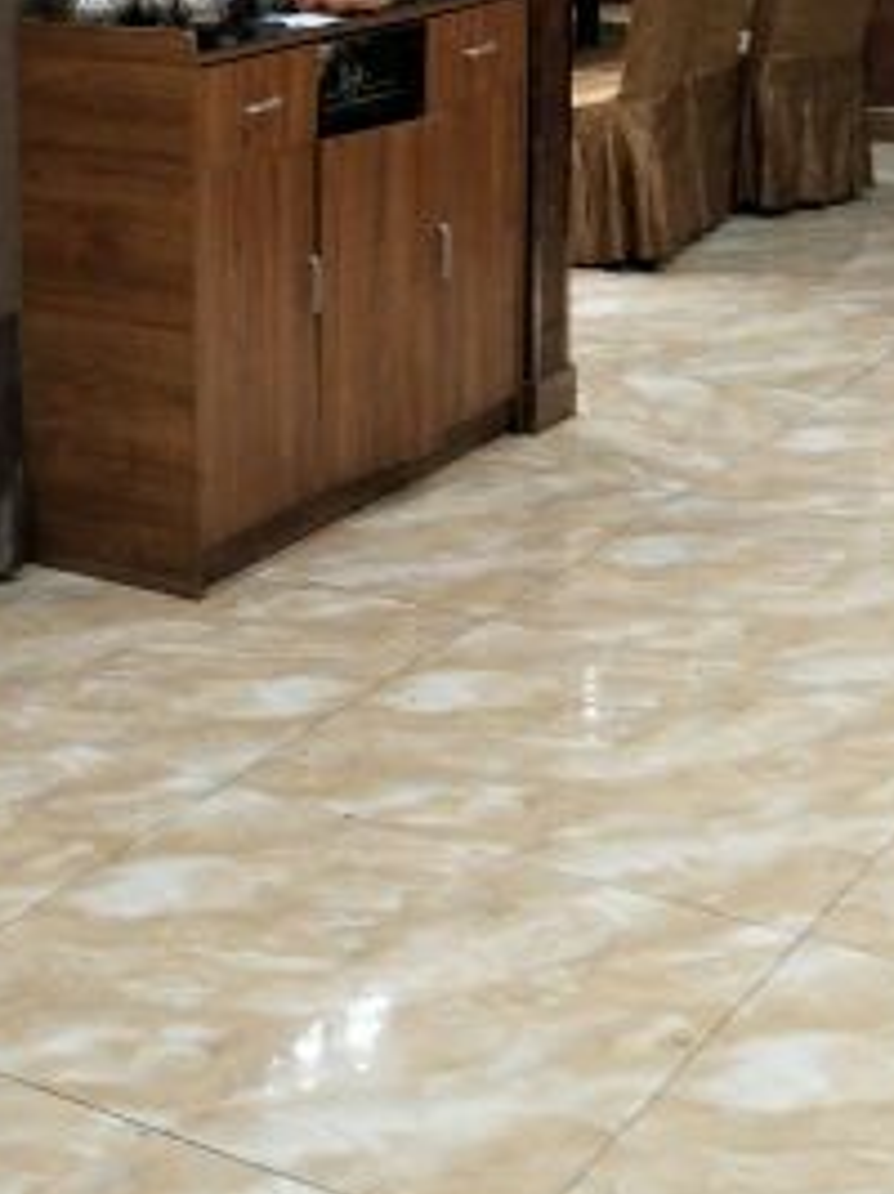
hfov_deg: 22.3
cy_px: 161
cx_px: -20
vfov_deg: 29.7
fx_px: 2171
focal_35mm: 63
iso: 153
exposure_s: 1/33
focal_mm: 4.1
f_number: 1.7
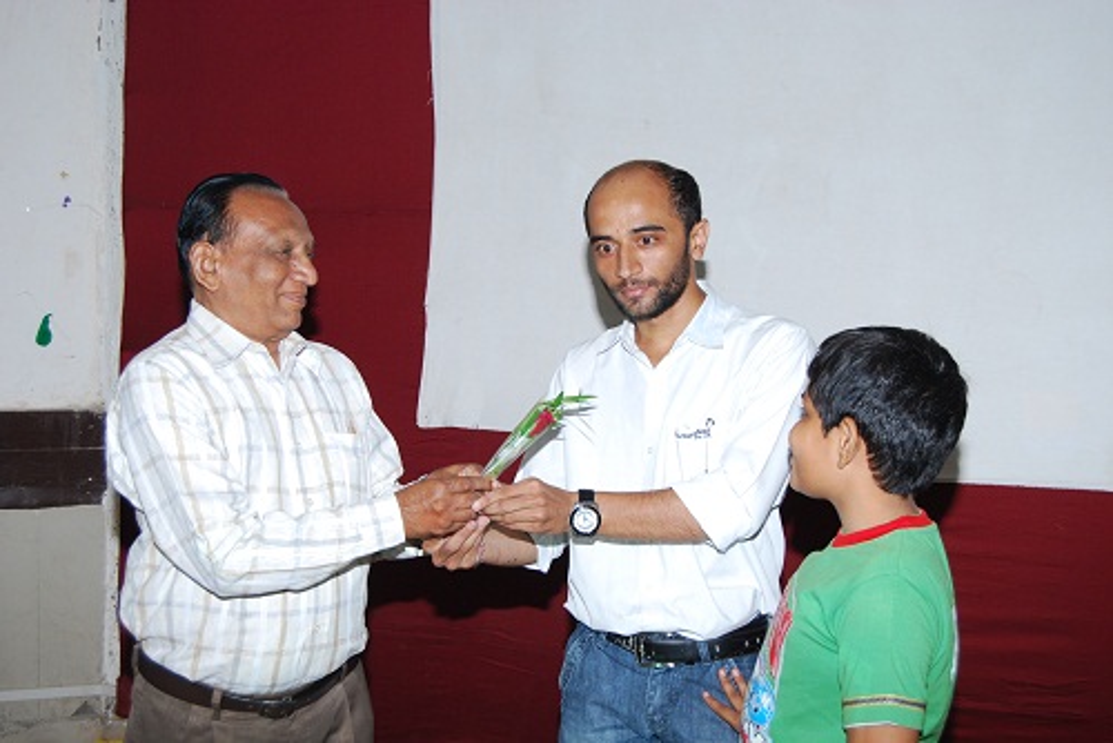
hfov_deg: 37.8
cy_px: 372
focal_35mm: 52
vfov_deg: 25.8
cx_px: 556
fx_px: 1624
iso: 400
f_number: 6.3
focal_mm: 35
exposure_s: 1/100
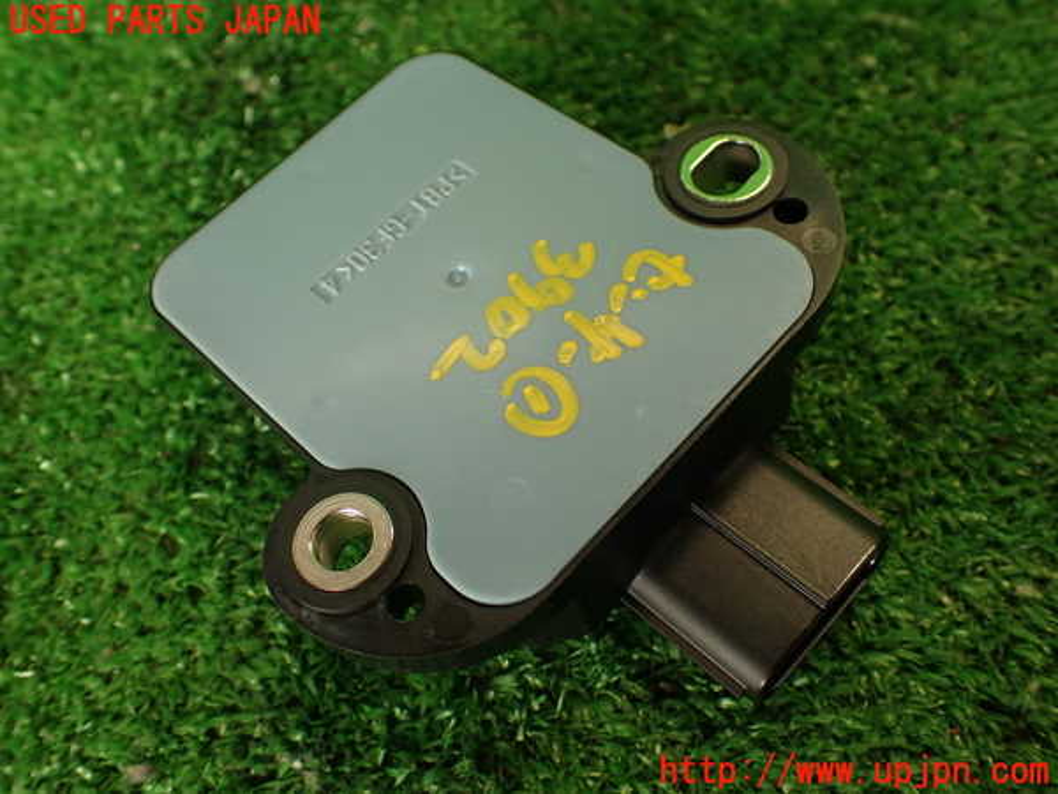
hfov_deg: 56.8
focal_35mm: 32
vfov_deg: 44.2
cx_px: 529
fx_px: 978
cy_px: 397
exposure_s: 1/60
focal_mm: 5.79
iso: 200
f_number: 2.4
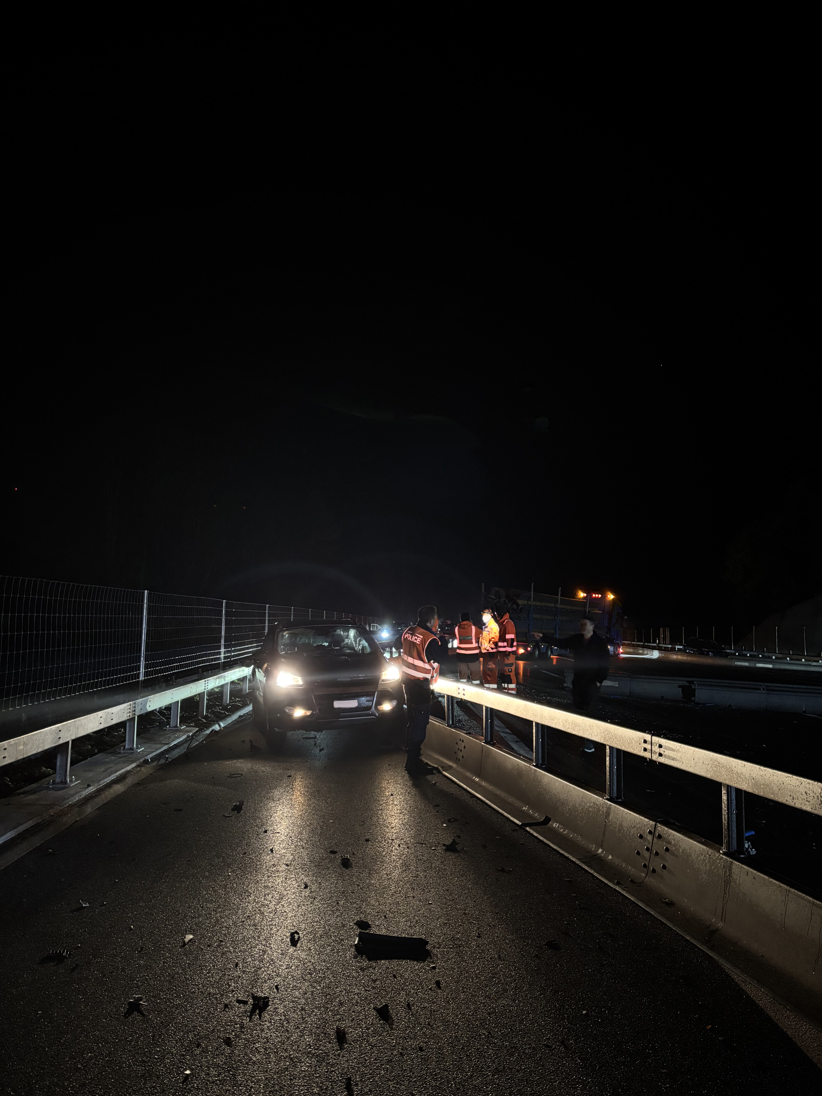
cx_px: 411
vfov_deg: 67.3
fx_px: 823
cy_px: 548
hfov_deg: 53.1
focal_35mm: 26
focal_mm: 5.96
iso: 800
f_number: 1.6
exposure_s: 1/25
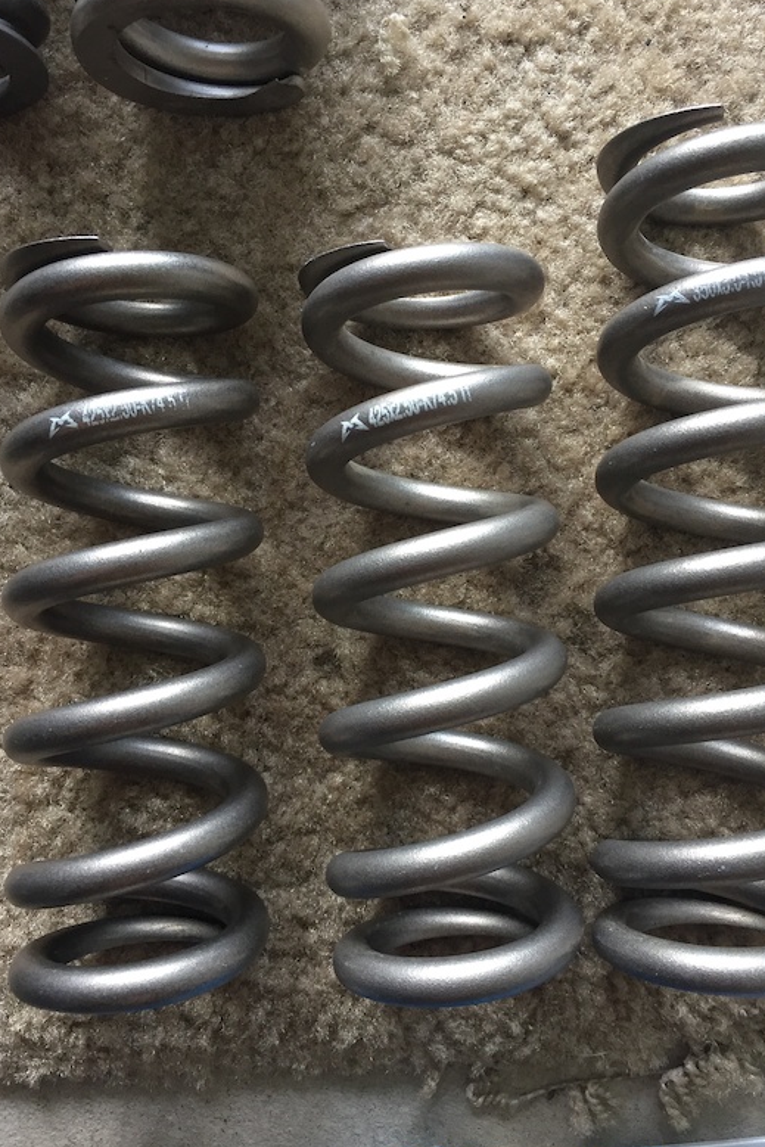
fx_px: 988
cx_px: 426
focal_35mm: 31
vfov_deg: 60.3
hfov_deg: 42.3
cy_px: 571
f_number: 2.2
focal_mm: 4.15
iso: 50
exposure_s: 1/30
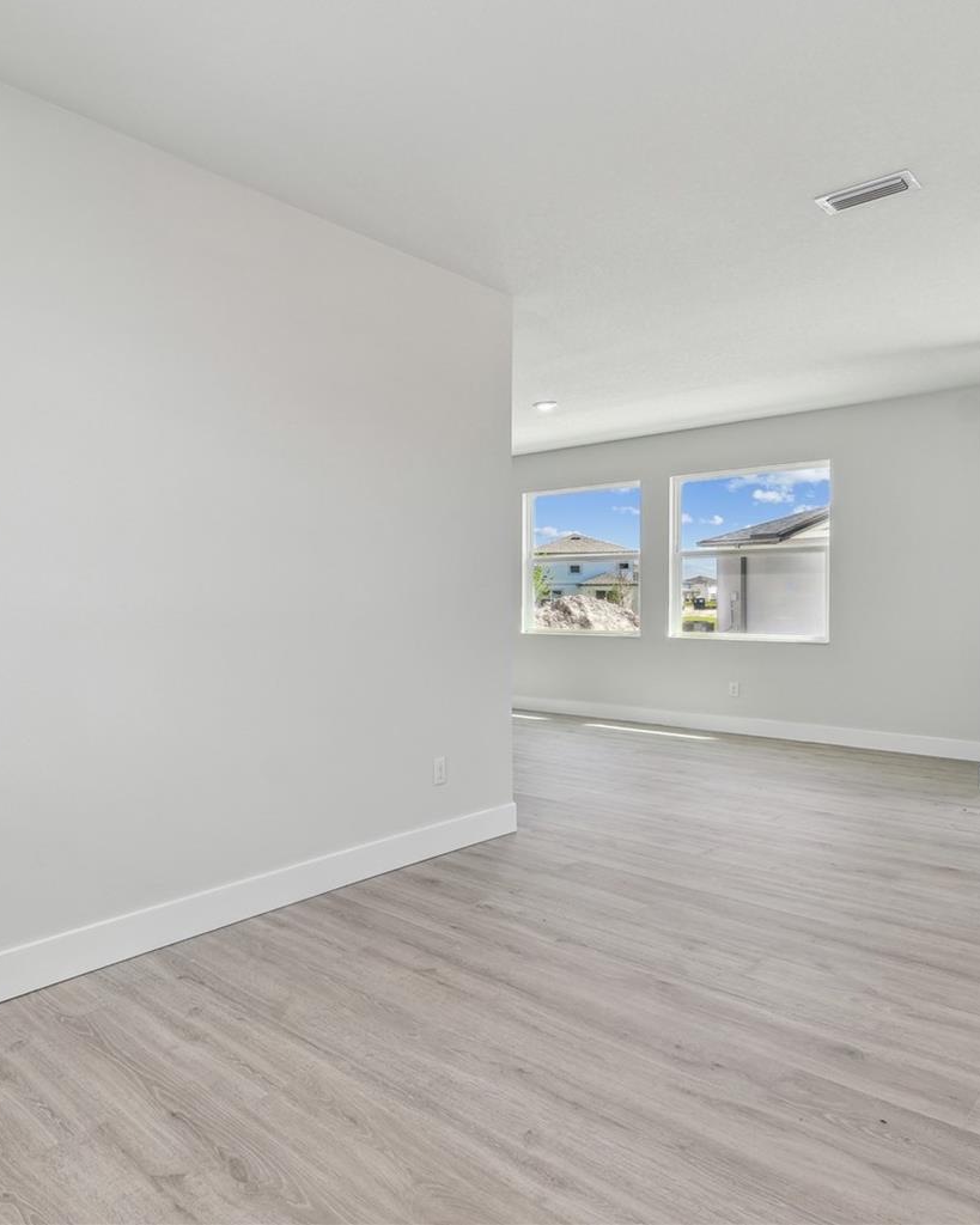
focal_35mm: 22
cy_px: 589
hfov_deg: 59.9
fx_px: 798
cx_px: 250
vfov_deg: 75.0
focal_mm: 10
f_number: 7.1
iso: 100
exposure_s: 1/15
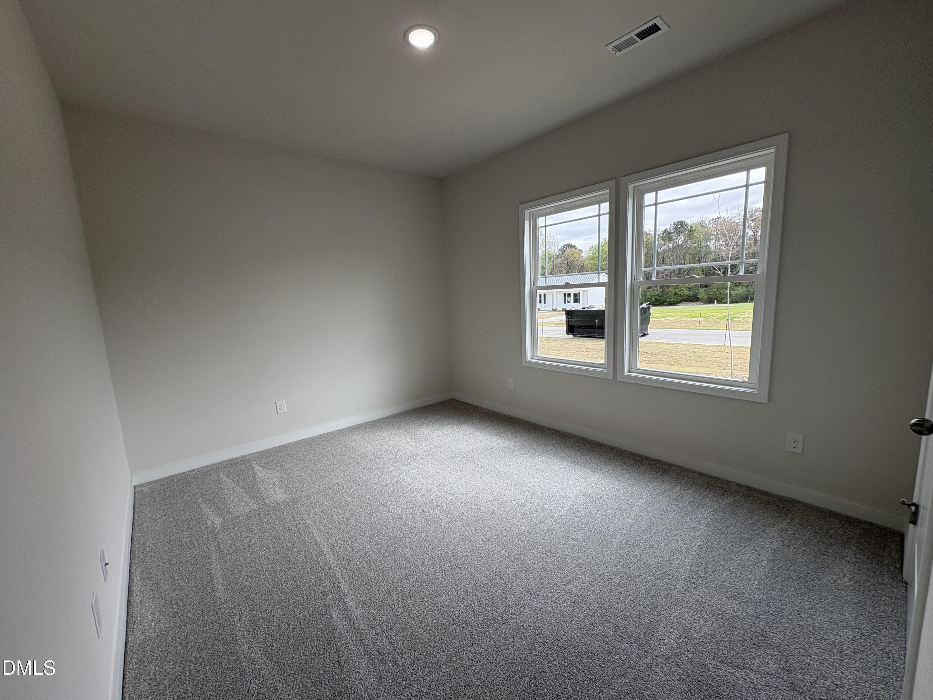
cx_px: 466
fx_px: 377
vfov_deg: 85.7
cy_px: 350
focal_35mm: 14
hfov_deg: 102.1
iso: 64
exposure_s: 1/281
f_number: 2.2
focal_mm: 2.22
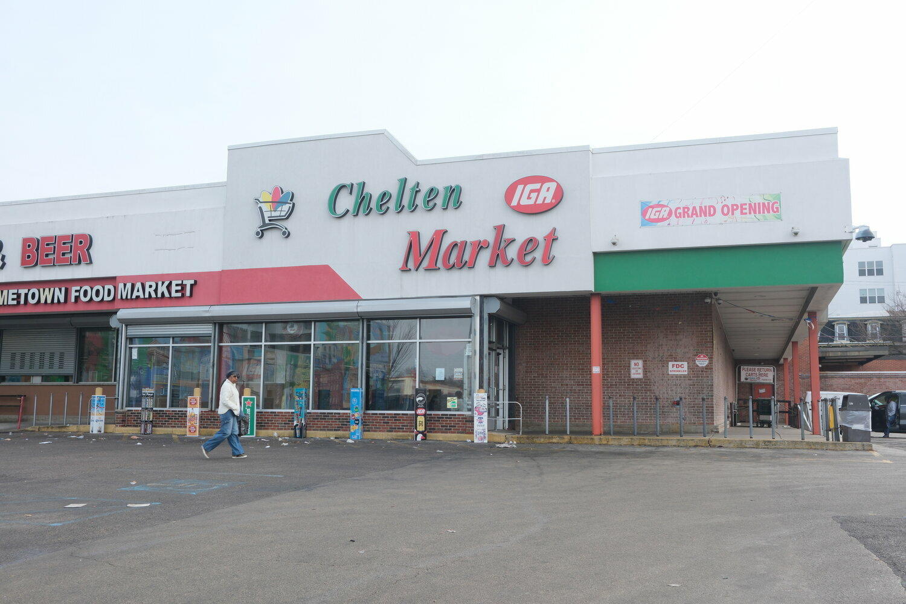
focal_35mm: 35
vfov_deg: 37.9
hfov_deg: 54.4
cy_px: 302
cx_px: 453
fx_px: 881
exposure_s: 1/125
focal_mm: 23
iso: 400
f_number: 10
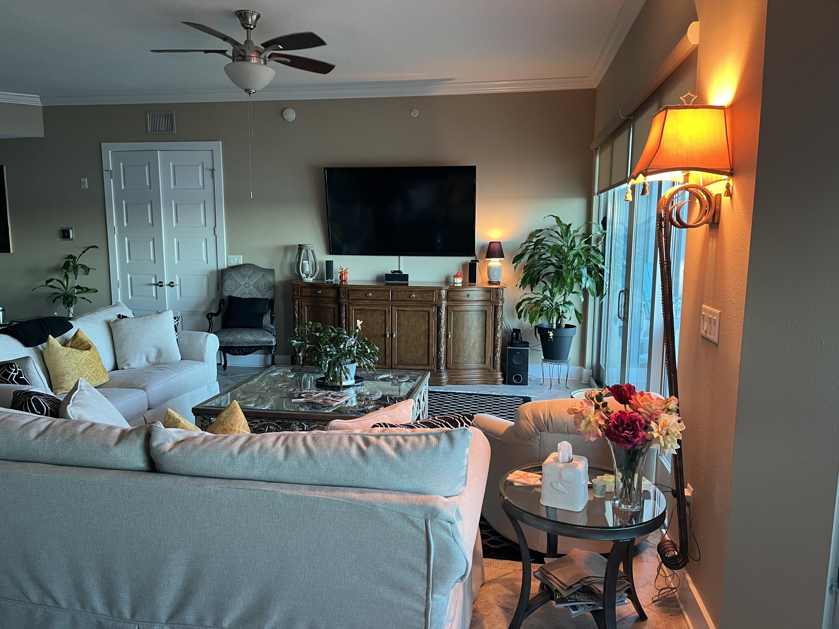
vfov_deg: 53.1
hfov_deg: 67.3
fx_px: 630
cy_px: 314
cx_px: 420
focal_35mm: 26
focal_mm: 5.1
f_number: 1.6
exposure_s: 1/60
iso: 250
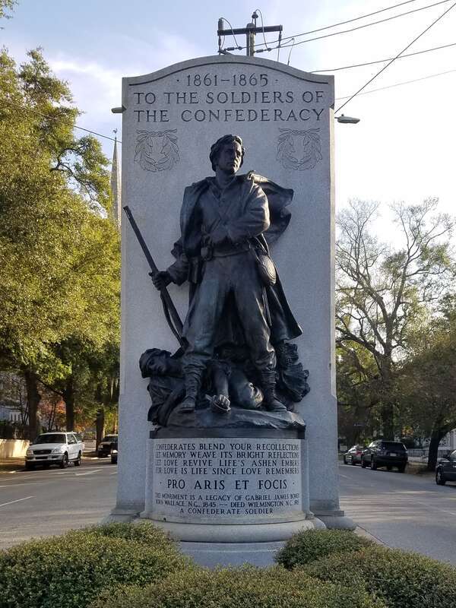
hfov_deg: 53.1
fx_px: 457
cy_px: 304
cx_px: 228
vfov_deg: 67.3
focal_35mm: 26
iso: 50
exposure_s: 1/930
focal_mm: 4.2
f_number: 1.7
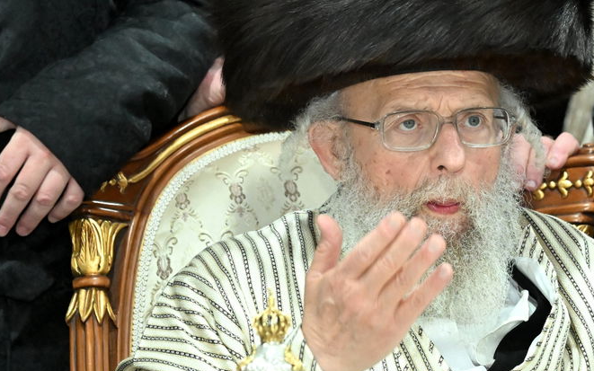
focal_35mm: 203
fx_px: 3286
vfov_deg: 6.5
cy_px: 175
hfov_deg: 10.3
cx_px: 425
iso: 5000
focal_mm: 94
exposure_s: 1/200
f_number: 5.6
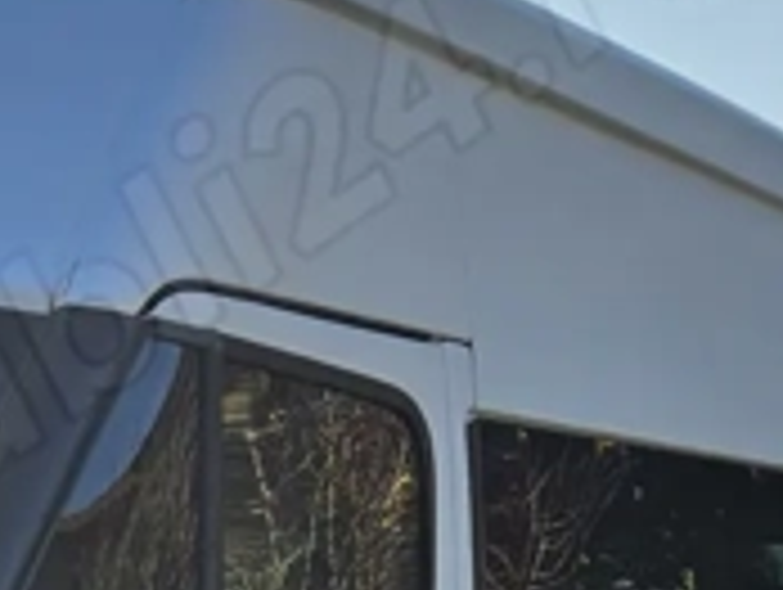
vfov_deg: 9.8
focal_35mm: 132
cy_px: 1441
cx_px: -274
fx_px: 2990
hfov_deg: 14.2
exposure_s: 1/1441
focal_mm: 5.4
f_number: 1.8
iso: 25
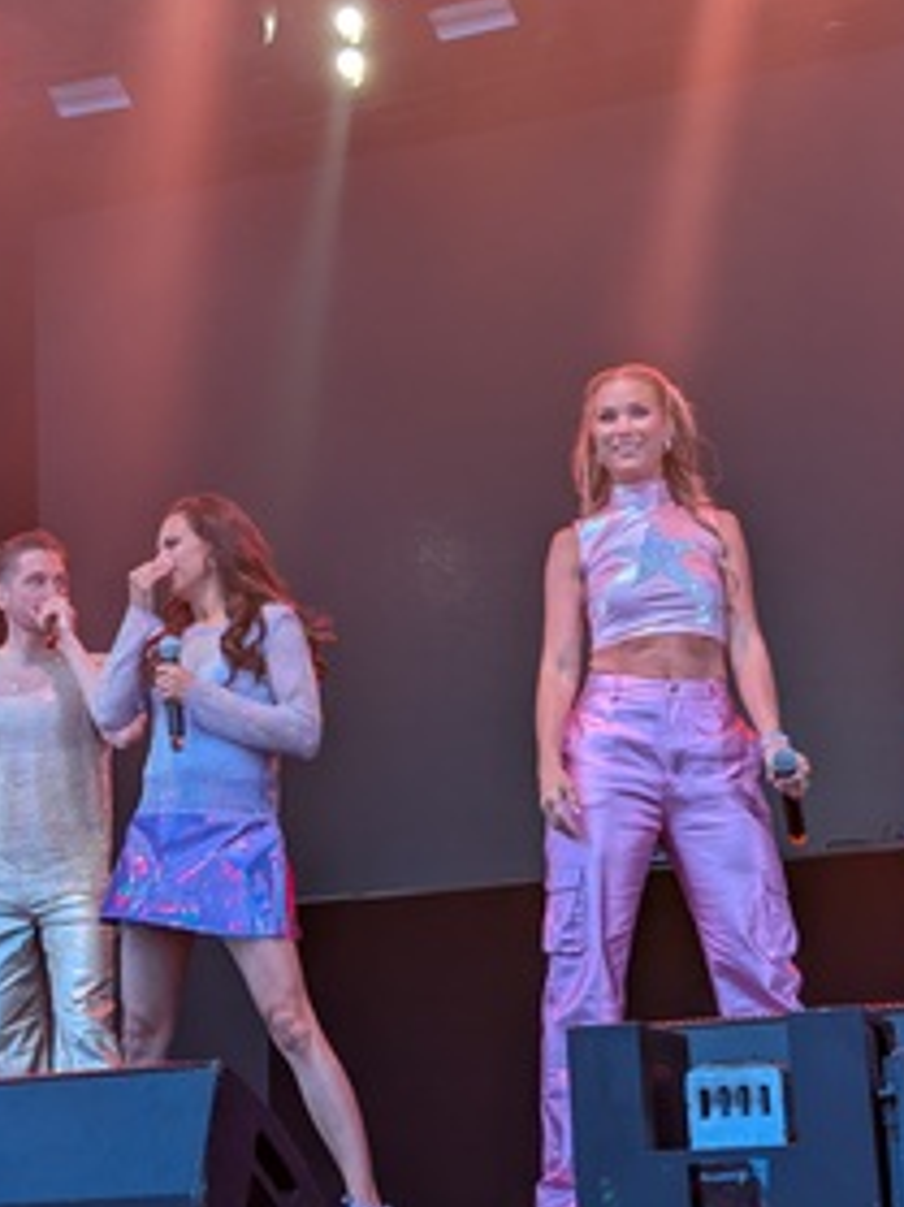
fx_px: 2404
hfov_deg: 21.3
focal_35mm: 69
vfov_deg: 28.2
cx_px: 513
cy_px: 636
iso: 113
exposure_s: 1/200
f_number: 1.85
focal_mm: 6.81
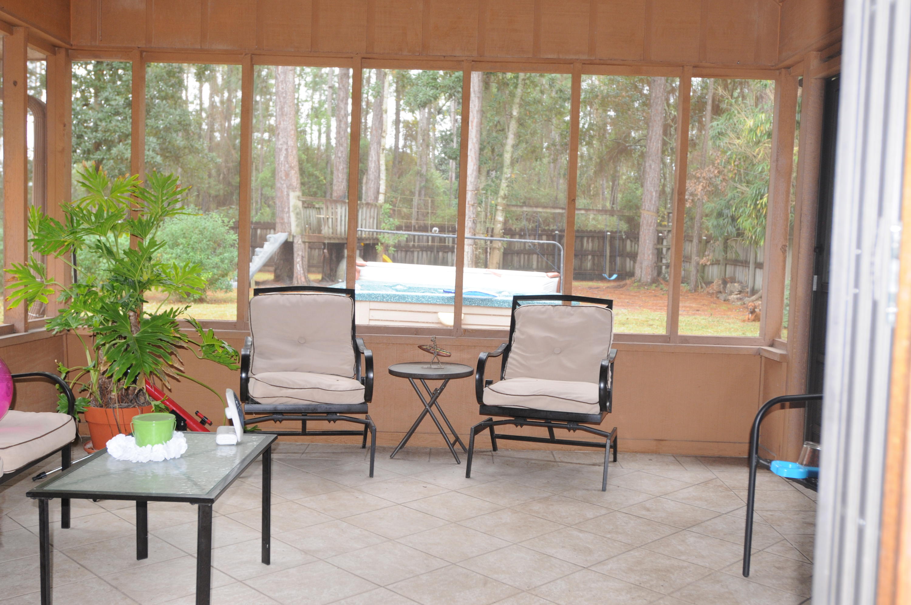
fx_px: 910
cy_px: 302
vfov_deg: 36.8
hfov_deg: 53.2
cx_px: 456
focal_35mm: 36
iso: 400
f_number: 4
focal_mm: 24
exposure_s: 1/60
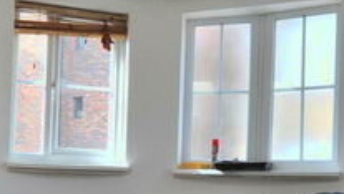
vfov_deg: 21.9
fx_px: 484
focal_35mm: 53
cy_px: 193
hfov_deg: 39.0
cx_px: 136
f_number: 5.6
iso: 400
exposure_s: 1/125
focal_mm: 10
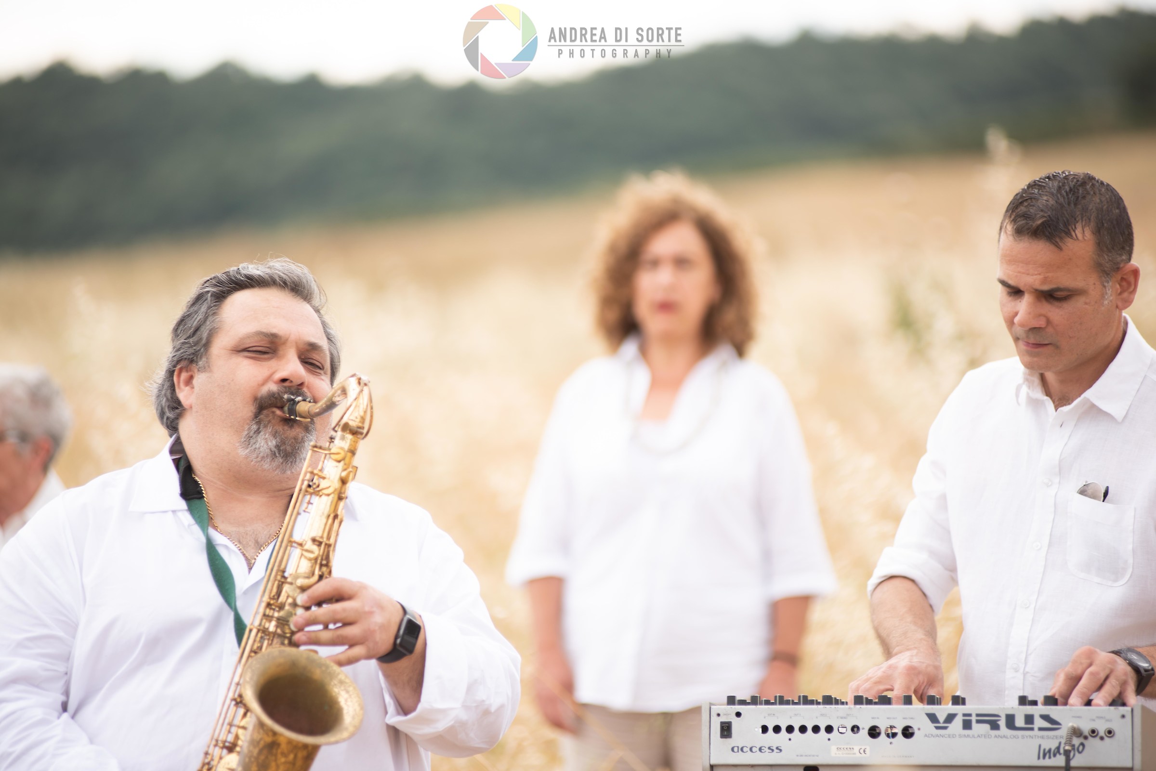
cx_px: 578
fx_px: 6423
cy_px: 386
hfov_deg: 10.3
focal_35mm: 200
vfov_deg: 6.9
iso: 64
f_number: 2.8
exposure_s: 1/250
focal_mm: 200
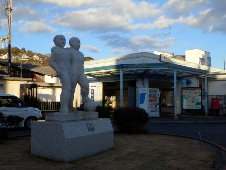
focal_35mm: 42
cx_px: 113
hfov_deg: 44.8
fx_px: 274
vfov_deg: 34.3
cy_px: 85
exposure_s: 1/640
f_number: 4
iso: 80
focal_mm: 7.4
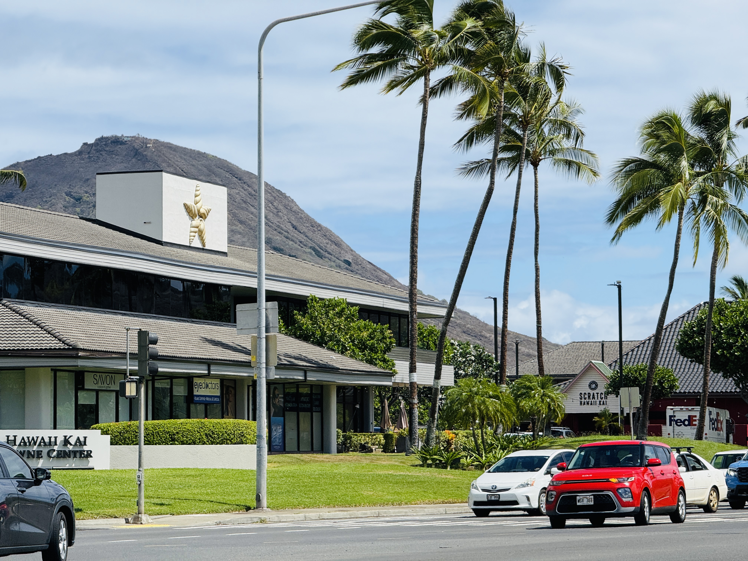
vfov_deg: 12.3
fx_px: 2593
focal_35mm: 120
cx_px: 374
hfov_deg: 16.4
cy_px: 280
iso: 64
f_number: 2.8
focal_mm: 15.66
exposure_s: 1/1866
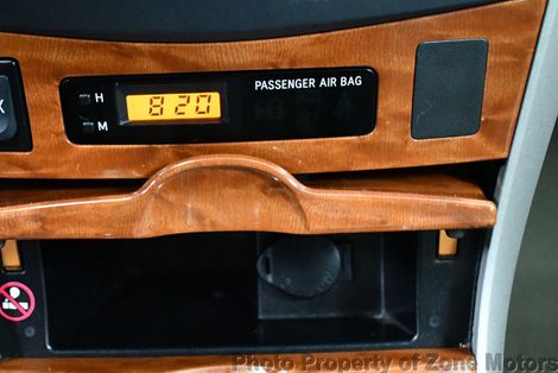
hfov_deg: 40.1
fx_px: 760
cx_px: 218
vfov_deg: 27.4
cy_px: 132
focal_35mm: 49
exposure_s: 1/60
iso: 6400
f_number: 3.5
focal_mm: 18
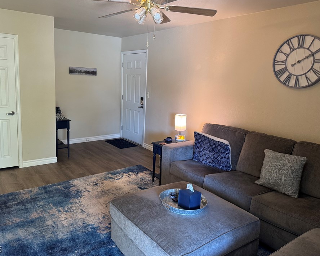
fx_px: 256
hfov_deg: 64.0
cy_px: 119
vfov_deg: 53.2
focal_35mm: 27
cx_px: 150
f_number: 1.78
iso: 400
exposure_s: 1/60
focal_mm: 6.76
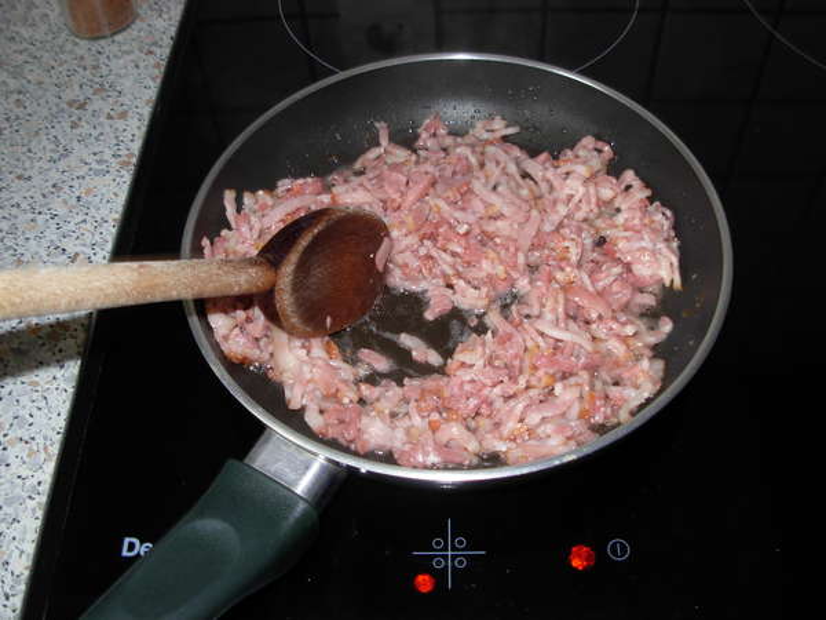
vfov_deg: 37.7
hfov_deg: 49.0
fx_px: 907
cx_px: 413
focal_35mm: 38
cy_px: 310
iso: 79
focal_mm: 6.3
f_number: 2.9
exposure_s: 1/22.6
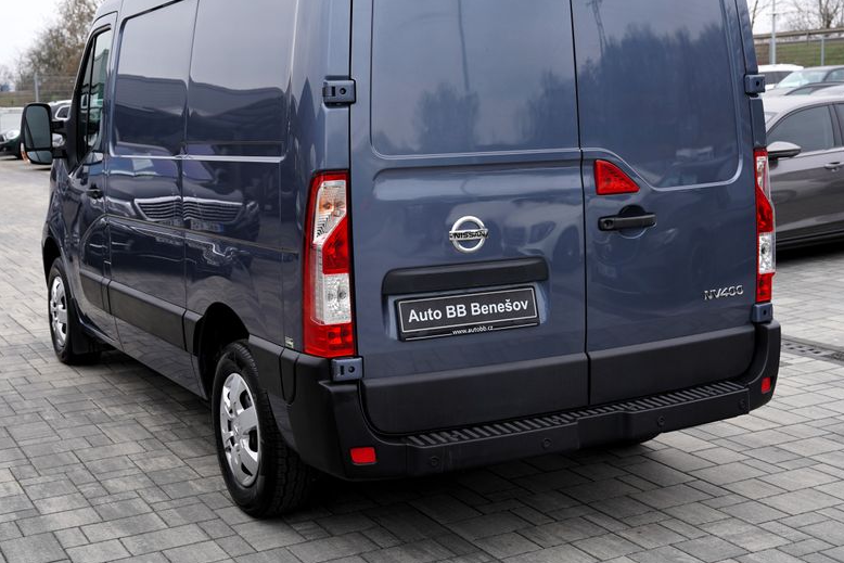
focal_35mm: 50
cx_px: 397
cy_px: 210
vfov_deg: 26.9
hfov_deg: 39.6
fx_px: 1172
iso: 100
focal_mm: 38
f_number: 4.5
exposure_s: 1/100
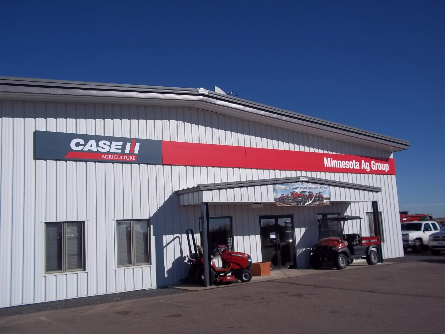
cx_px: 222
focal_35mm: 36
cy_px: 167
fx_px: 463
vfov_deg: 39.7
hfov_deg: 51.4
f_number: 8
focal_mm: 6.5
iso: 80
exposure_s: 1/640
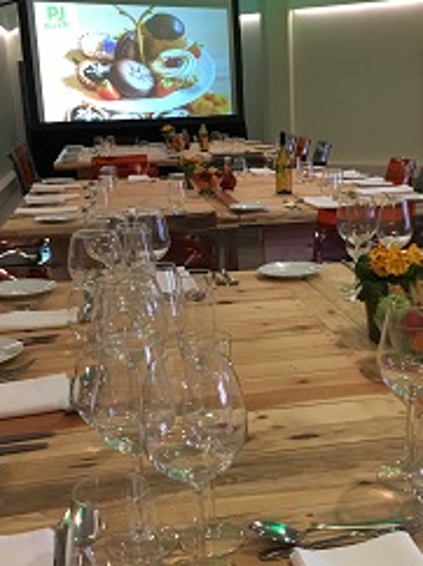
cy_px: 285
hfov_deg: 30.0
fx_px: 783
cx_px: 285
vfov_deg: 39.7
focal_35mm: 48
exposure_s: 1/33
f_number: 2.2
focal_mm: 4.15
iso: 200
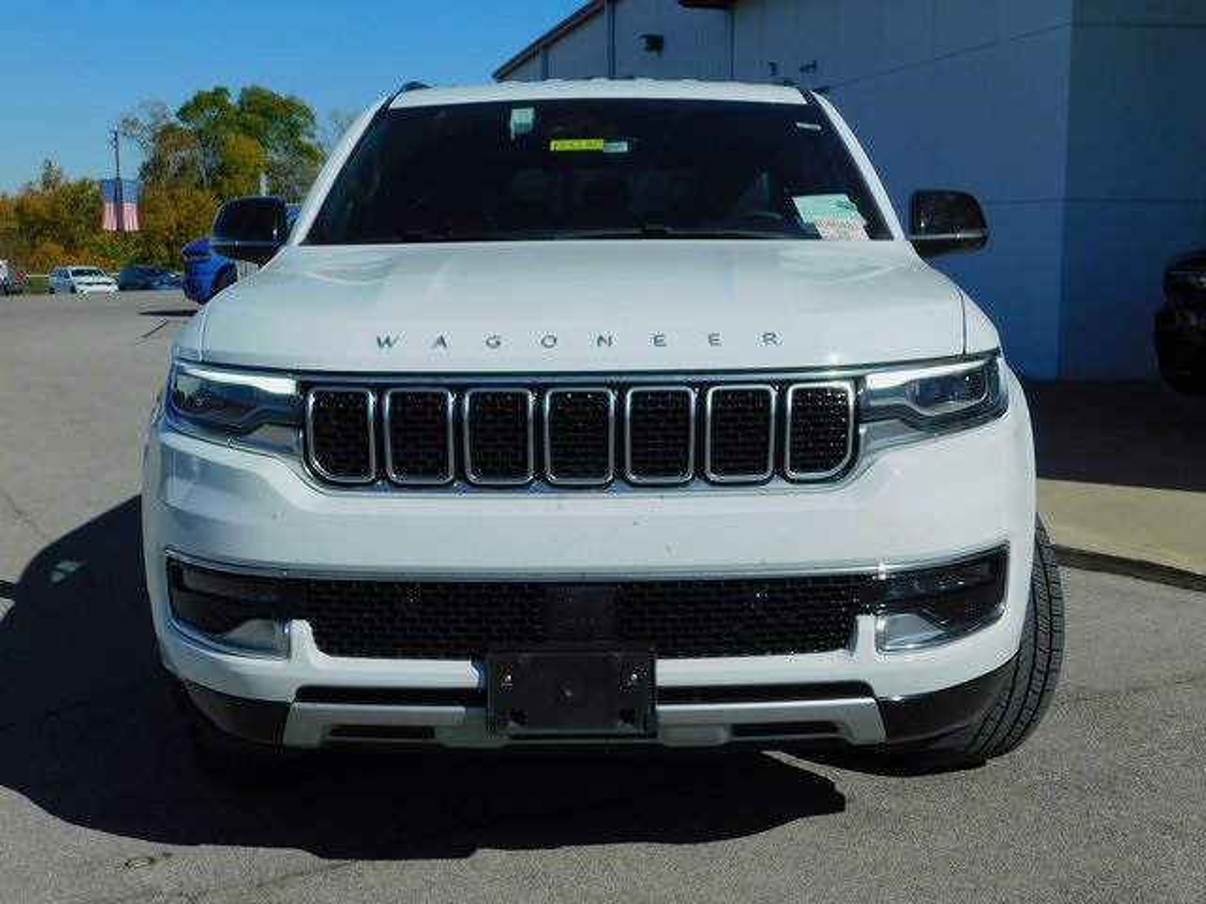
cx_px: 603
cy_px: 452
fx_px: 1568
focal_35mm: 45
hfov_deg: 42.1
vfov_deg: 32.2
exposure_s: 1/800
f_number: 7.4
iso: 125
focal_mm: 8
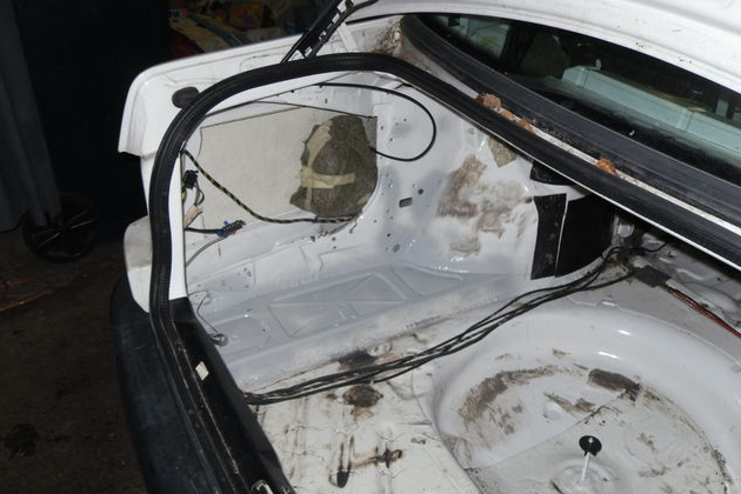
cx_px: 375
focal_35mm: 37
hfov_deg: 51.9
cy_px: 281
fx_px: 762
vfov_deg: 35.9
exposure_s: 1/45
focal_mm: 6.3
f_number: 3.5
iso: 80
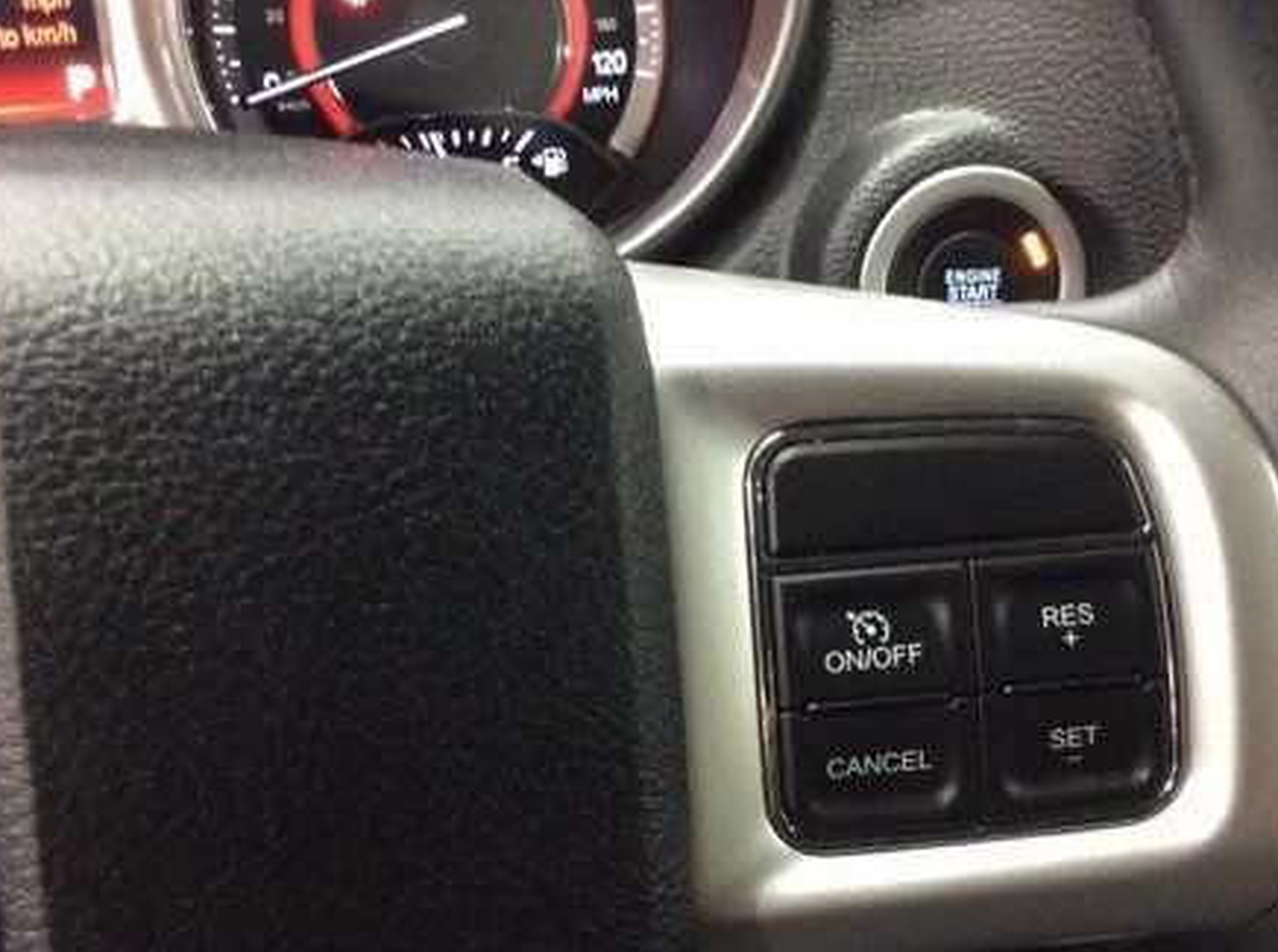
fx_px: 1731
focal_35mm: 47
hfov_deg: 40.5
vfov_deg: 30.6
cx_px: 709
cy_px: 600
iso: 320
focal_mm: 3.3
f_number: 2.4
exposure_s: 1/15
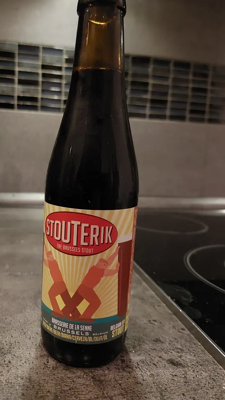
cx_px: 73
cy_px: 201
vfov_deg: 69.9
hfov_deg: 42.3
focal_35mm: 27
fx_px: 286
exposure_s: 1/25
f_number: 1.8
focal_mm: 5.23
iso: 640
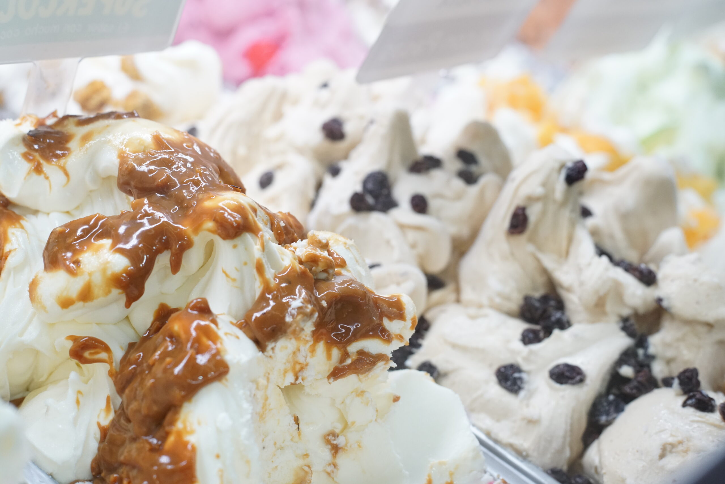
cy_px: 242
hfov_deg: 39.6
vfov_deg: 27.0
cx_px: 362
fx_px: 1007
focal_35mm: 50
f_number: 4
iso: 2500
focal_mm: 50
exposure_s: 1/400
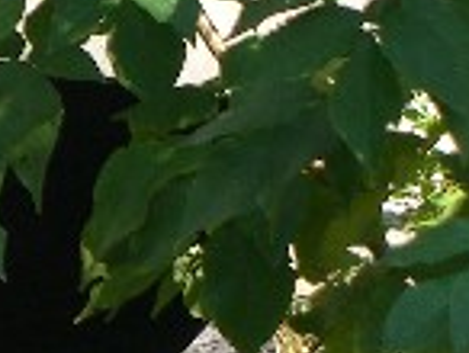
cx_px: -461
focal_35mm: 454
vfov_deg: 3.3
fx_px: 6161
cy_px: 85
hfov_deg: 4.3
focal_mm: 23.7
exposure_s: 1/125
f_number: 5.1
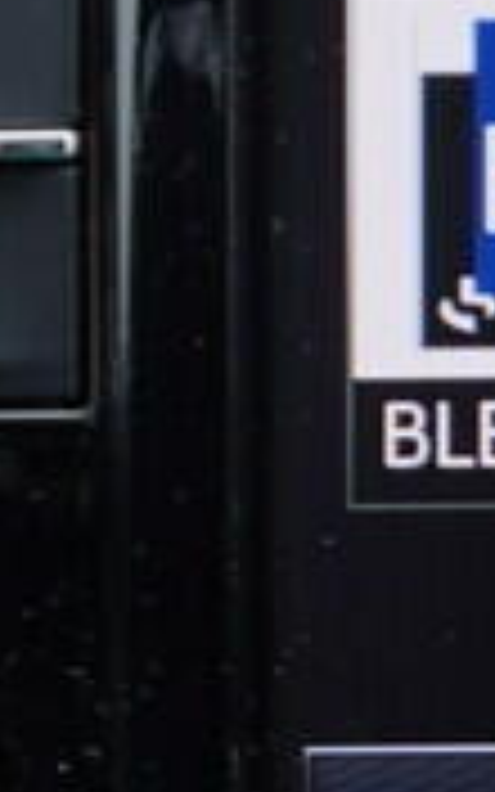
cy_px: 25
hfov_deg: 5.7
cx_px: 1570
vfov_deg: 9.7
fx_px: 4619
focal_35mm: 214
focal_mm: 24
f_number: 2.8
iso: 125
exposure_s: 1/40
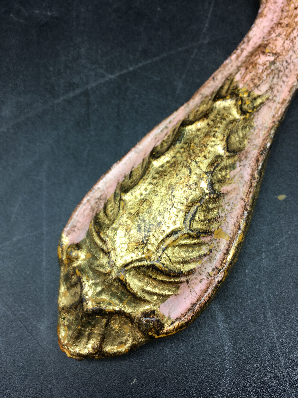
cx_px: 149
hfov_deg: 48.2
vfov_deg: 61.7
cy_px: 199
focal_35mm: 29
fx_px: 333
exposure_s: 1/50
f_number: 2.2
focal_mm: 4.15
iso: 25
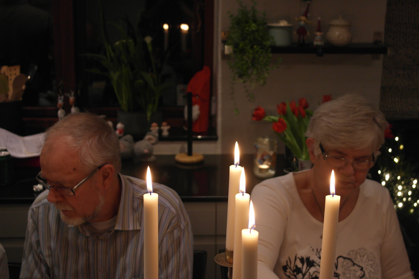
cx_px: 210
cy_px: 140
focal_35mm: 53
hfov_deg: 37.5
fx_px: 617
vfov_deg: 25.5
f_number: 4.5
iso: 800
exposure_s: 1/30
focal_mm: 35
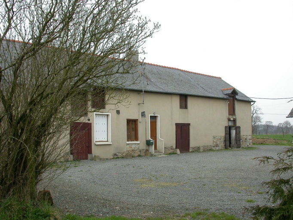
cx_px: 146
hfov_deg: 49.0
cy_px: 110
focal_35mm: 38
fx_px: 322
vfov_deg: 37.7
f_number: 5.3
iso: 100
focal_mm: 7.85
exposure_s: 1/148
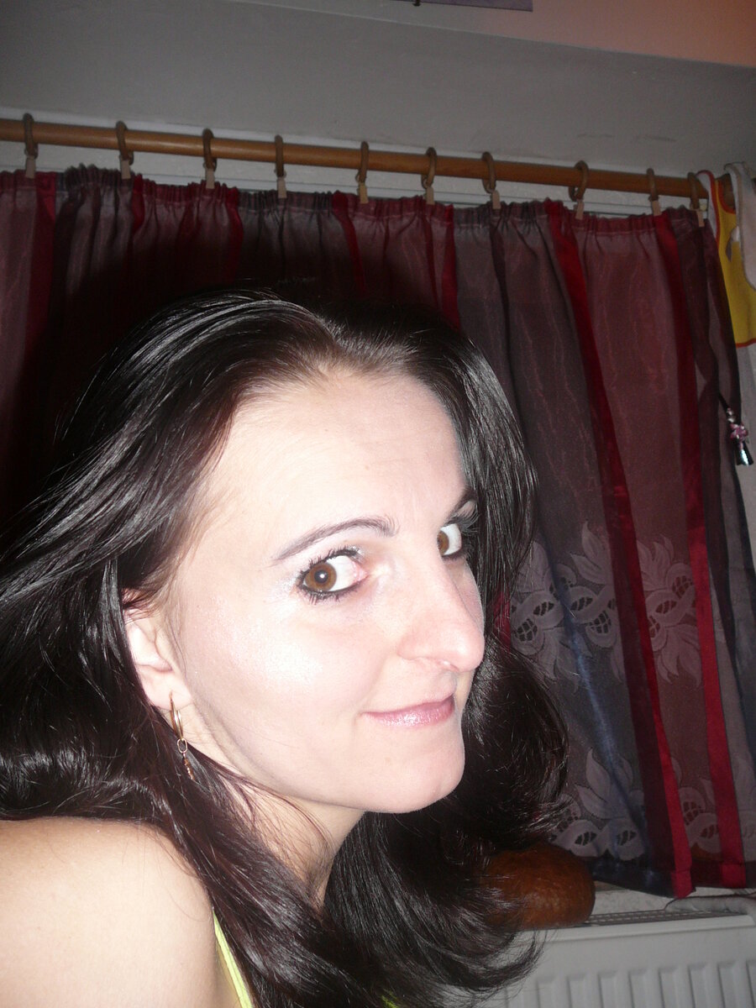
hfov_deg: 40.7
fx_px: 1019
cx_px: 378
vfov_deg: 52.6
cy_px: 504
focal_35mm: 35
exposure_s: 1/30
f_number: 2.8
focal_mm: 5.2
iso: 100
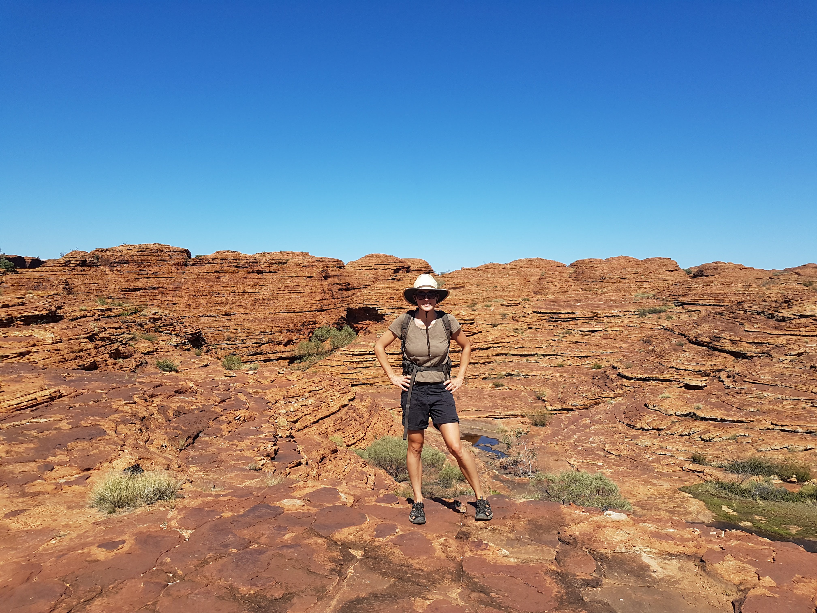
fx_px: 614
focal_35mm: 26
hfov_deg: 67.3
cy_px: 306
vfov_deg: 53.1
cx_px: 408
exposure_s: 1/2504
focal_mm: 4.2
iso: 40
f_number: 1.7
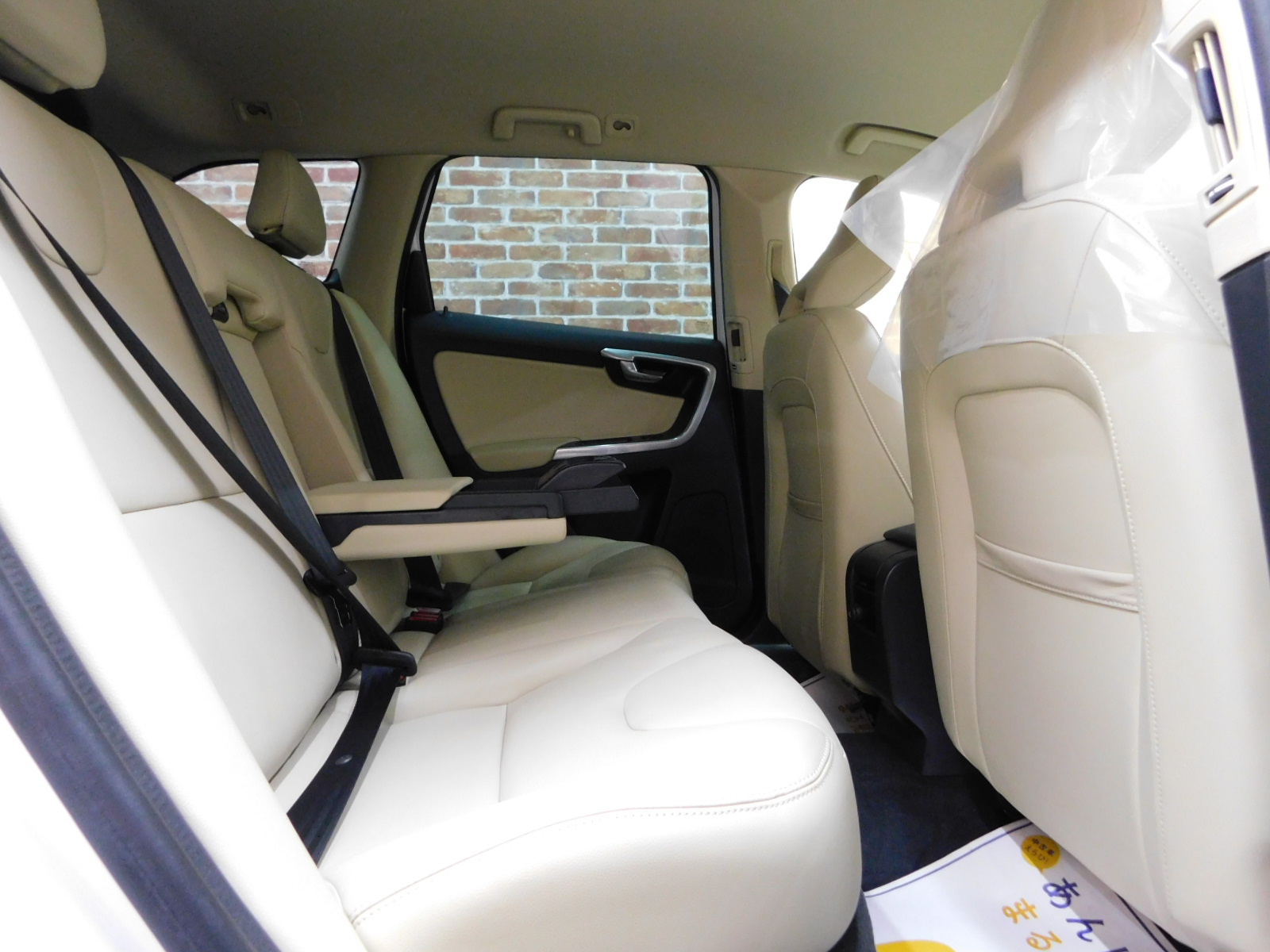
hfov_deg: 73.9
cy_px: 476
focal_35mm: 23
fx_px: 844
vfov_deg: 58.9
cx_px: 635
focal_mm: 4
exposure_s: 1/8
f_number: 3
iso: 500
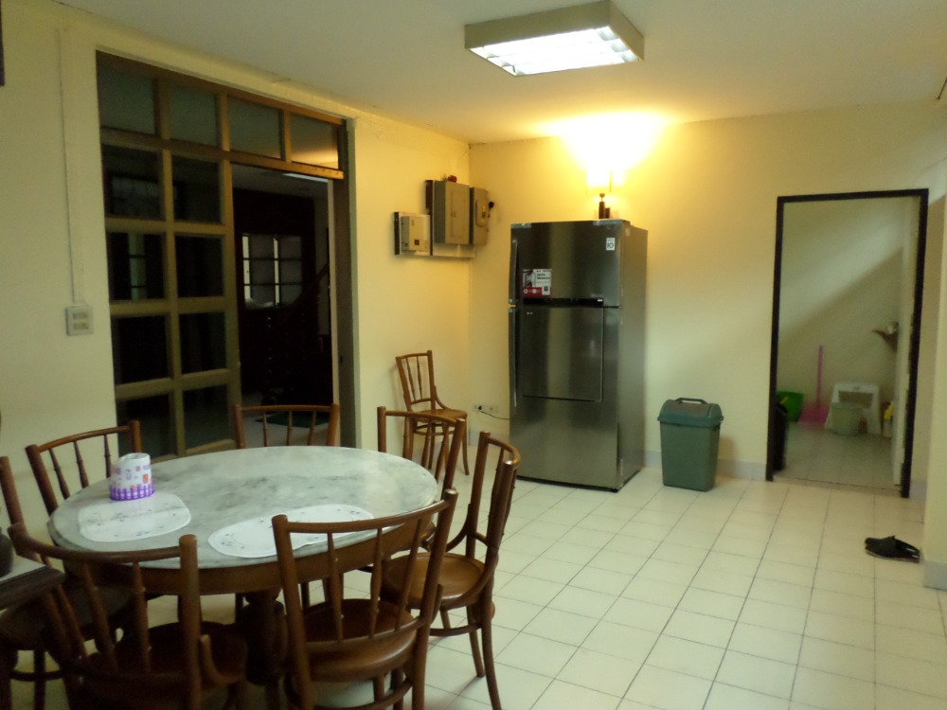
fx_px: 684
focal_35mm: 25
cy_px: 355
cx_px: 474
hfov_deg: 69.4
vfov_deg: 54.9
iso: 400
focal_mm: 4.5
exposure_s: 1/30
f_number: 2.5
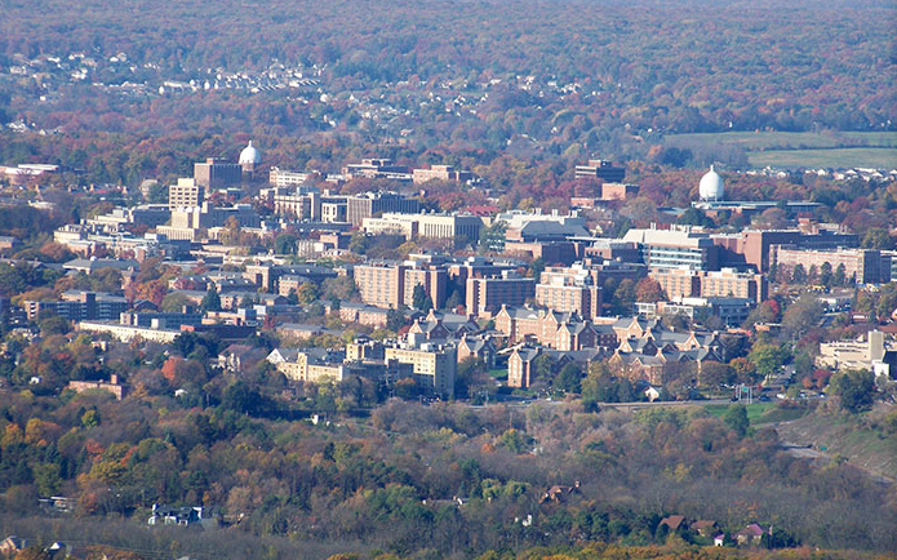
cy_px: 269
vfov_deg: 4.0
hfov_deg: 6.4
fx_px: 8041
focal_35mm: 329
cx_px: 447
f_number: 4
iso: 100
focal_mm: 52.2
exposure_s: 1/640
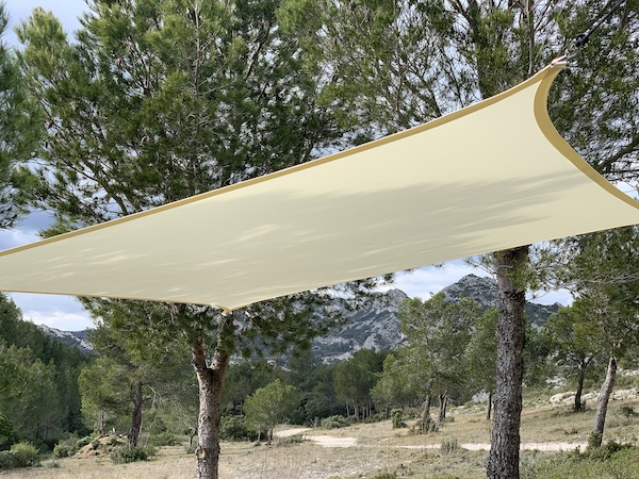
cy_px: 240
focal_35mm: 52
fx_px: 960
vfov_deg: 28.0
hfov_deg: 36.8
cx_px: 320
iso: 16
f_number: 2.4
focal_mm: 6
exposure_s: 1/316
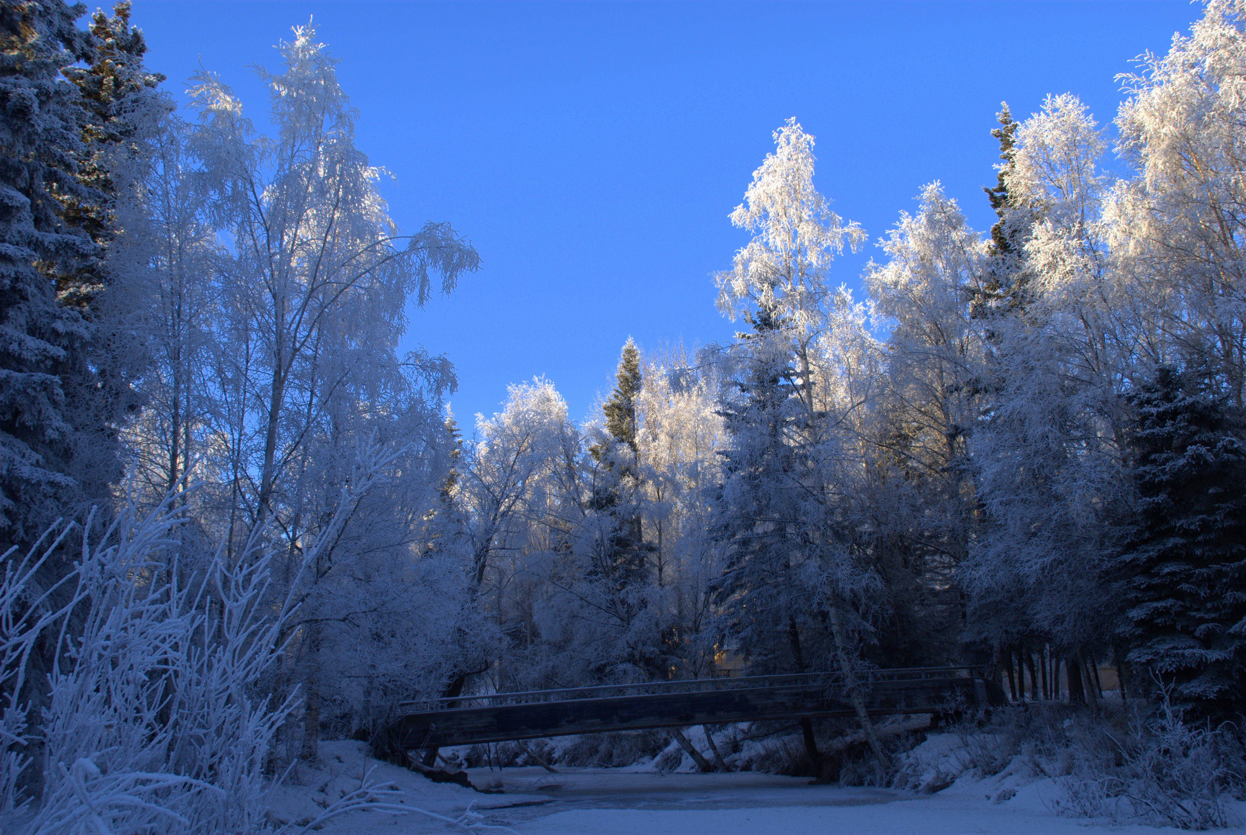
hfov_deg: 57.2
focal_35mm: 33
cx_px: 623
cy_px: 418
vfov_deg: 40.1
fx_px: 1144
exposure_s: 1/100
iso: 200
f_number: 9
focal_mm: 22
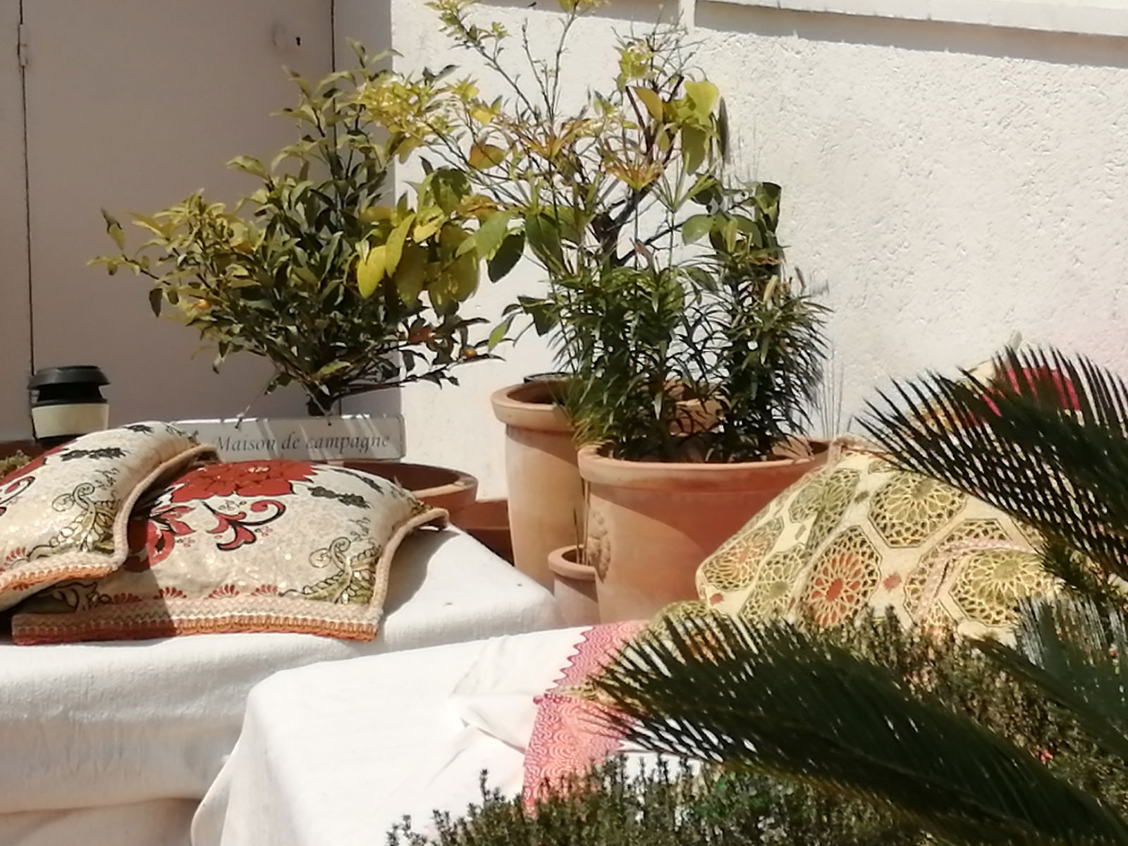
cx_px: 564
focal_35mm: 104
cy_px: 423
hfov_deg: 18.9
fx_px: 3389
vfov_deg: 14.2
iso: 50
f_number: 1.8
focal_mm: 3.46
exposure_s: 1/4016
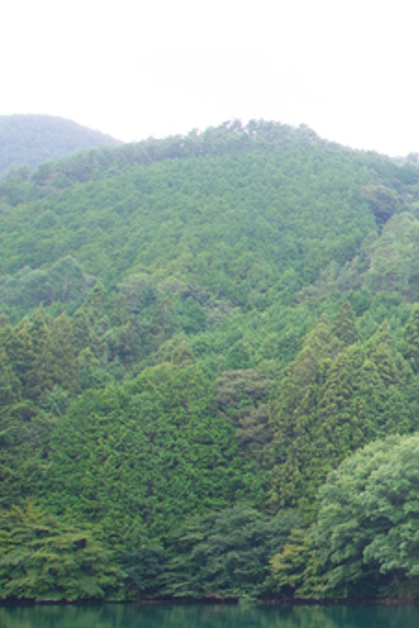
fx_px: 925
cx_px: 794
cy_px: 427
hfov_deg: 18.6
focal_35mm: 53
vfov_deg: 37.1
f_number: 5.6
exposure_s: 1/25
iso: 160
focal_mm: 10
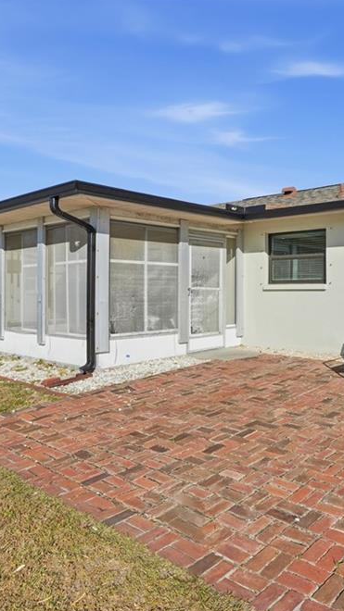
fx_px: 422
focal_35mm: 26
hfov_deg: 41.0
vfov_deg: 71.9
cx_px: 308
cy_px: 309
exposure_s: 1/2500
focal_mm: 16
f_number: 9
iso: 200
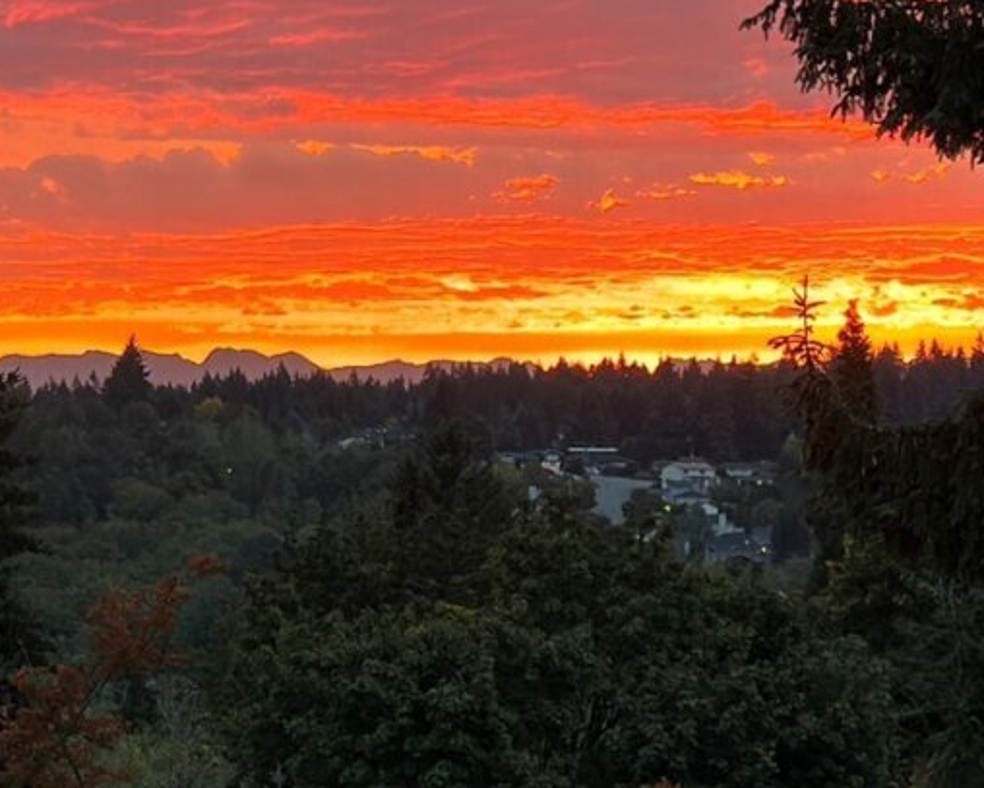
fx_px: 3759
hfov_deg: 14.5
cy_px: 258
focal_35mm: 129
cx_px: -130
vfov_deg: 12.0
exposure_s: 1/85
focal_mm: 6.86
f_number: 1.78
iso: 125
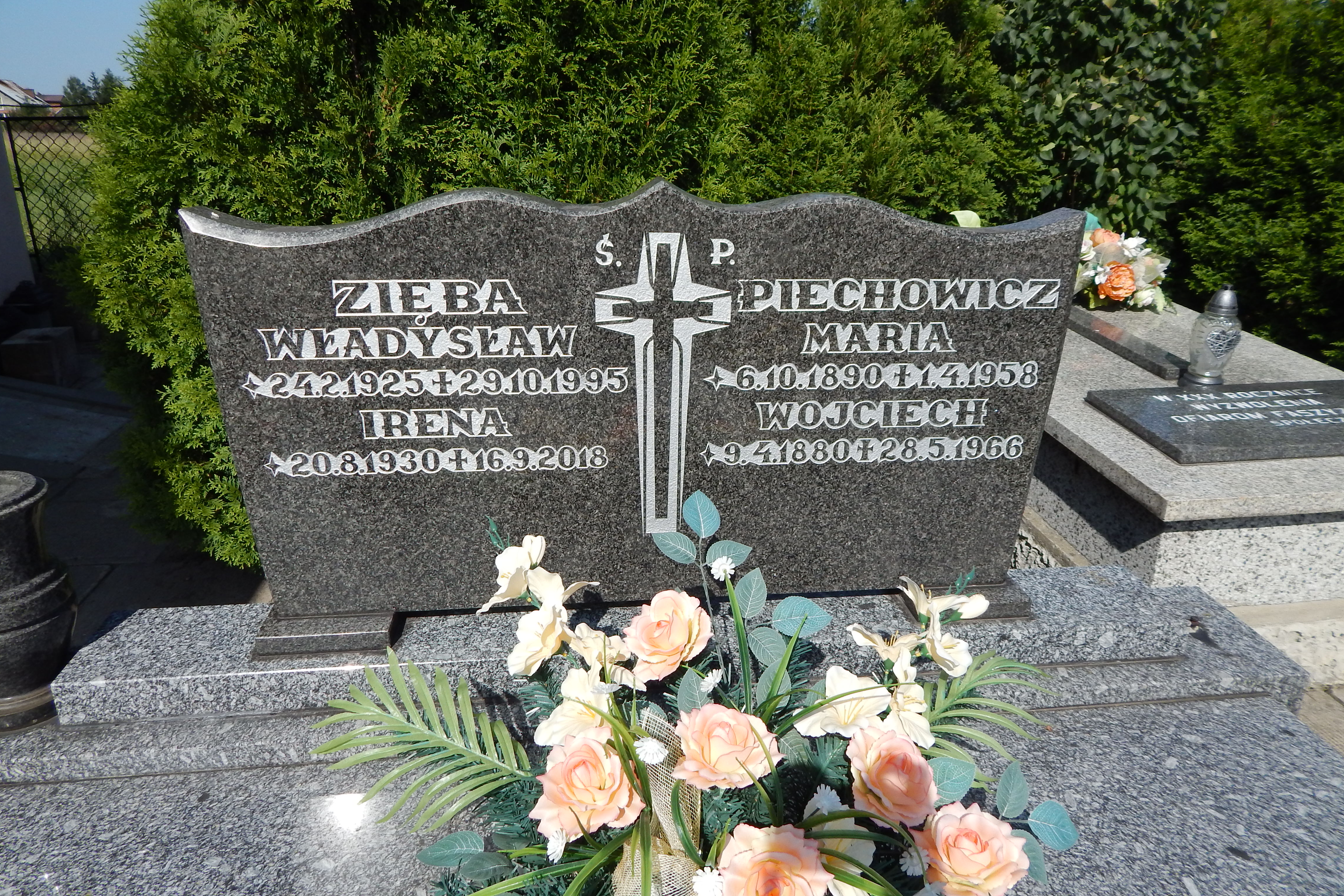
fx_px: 896
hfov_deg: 73.7
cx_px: 671
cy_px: 435
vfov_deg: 53.1
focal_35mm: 24
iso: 125
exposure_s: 1/800
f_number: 6
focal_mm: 4
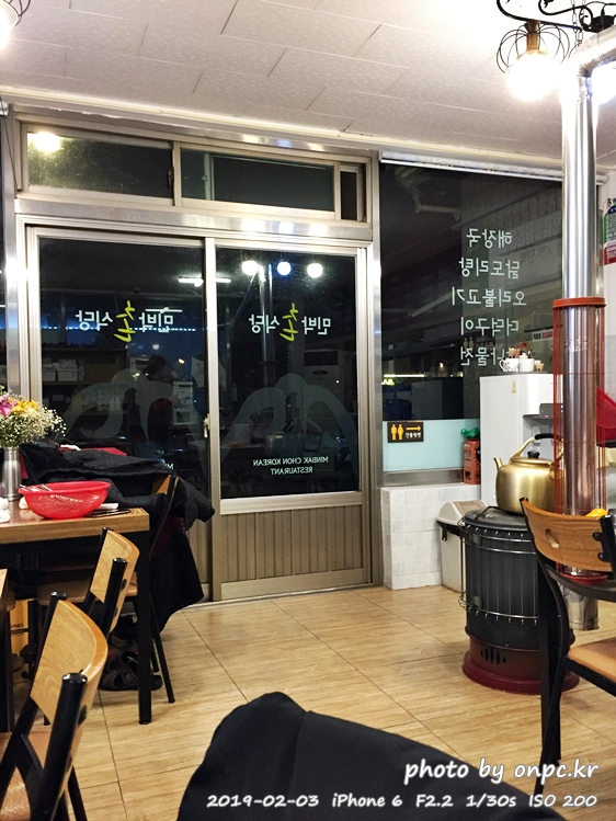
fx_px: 688
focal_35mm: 29
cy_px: 410
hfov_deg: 48.2
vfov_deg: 61.7
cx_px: 308
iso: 200
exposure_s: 1/30
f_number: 2.2
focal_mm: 4.15
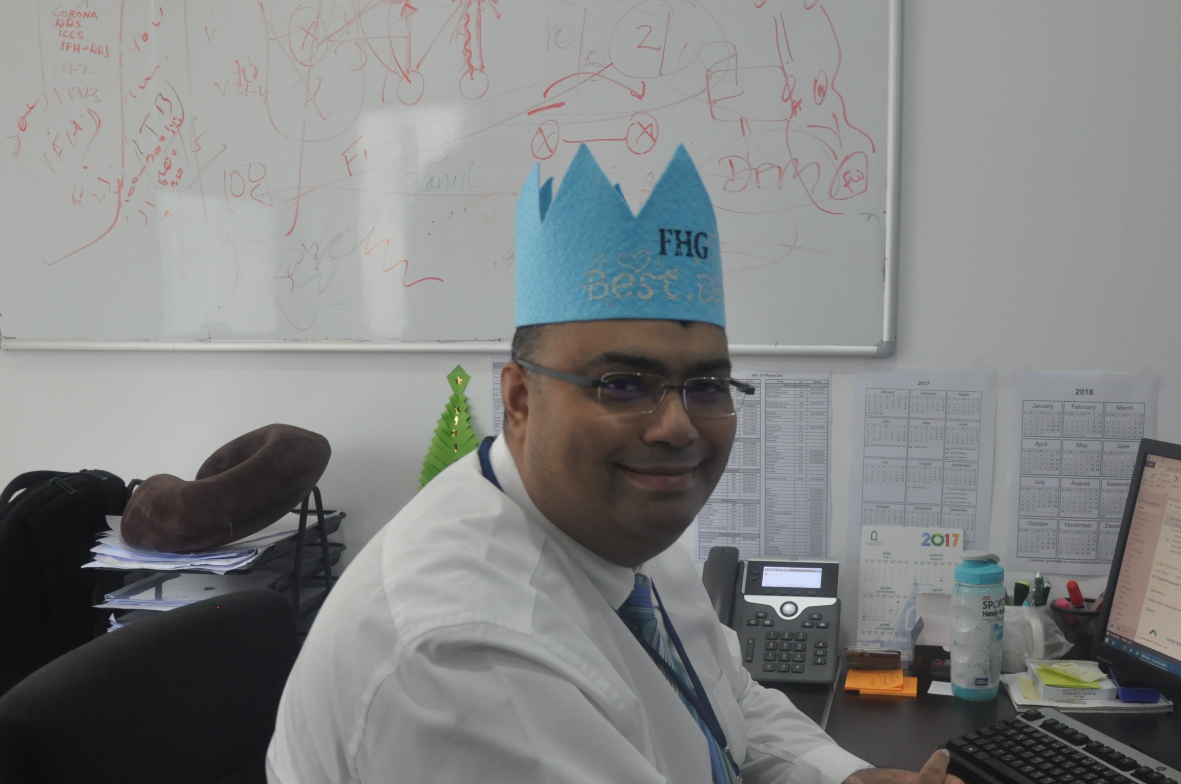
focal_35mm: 43
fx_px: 1398
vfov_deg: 31.3
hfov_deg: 45.6
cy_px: 449
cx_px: 694
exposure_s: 1/100
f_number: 3.8
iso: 800
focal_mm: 21
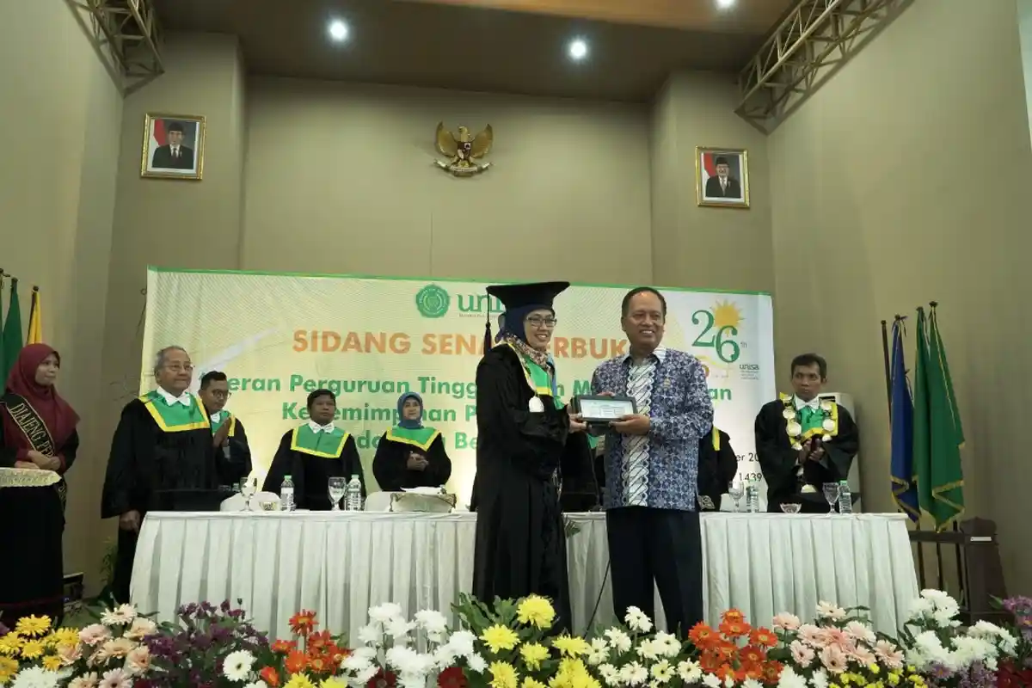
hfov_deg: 61.9
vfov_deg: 43.6
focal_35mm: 30
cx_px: 516
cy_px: 344
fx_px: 860
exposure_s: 1/40
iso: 2000
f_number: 4
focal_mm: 30
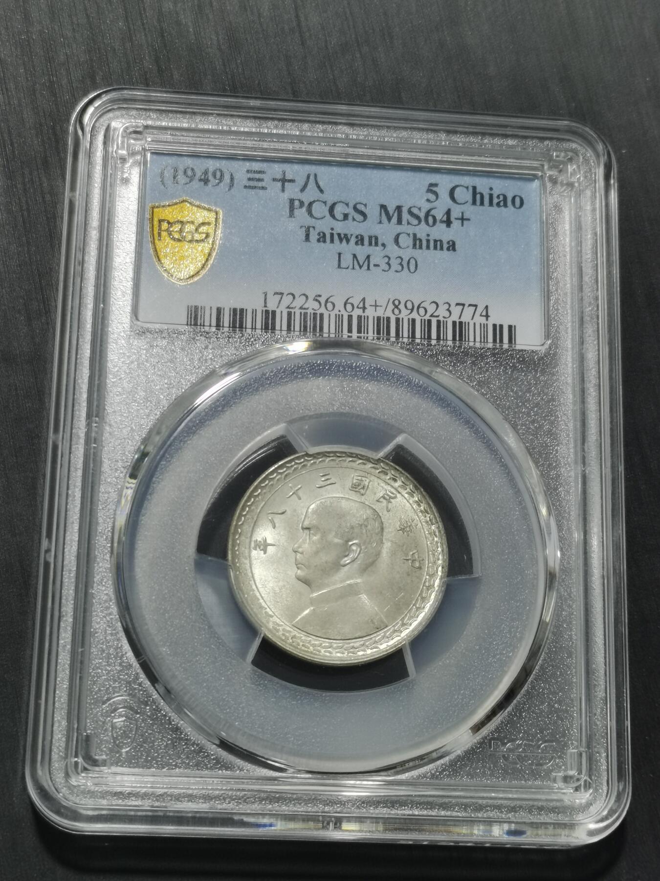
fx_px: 1703
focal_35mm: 67
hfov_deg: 21.9
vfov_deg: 29.0
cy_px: 440
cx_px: 330
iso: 100
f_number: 1.8
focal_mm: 5.58
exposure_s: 1/120
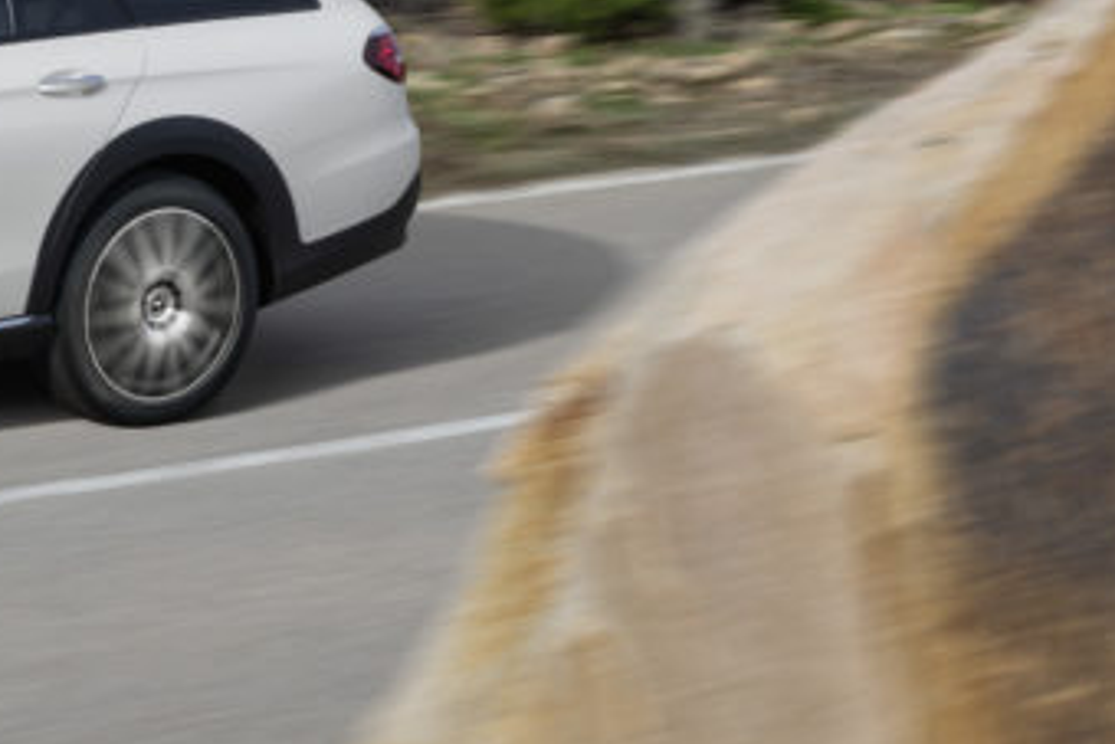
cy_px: 93
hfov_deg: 9.6
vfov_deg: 6.5
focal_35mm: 211
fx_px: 6538
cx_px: -364
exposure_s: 1/30
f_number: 16
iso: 31
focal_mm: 70
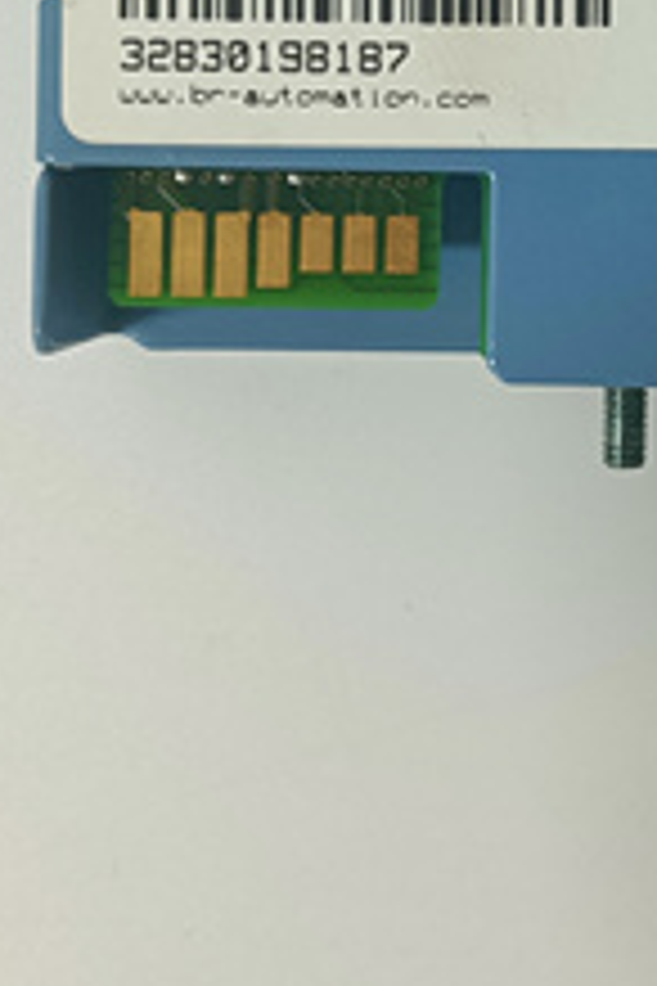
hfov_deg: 20.7
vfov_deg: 30.5
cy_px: 169
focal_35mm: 64
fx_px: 1752
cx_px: 626
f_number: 1.9
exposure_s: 1/100
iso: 1710
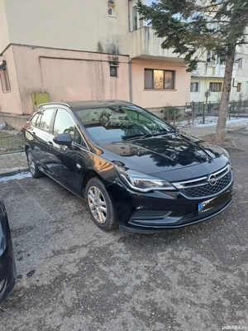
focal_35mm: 24
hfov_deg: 56.8
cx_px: 124
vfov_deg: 71.6
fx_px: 229
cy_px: 166
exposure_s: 1/100
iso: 50
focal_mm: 5.23
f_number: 1.8
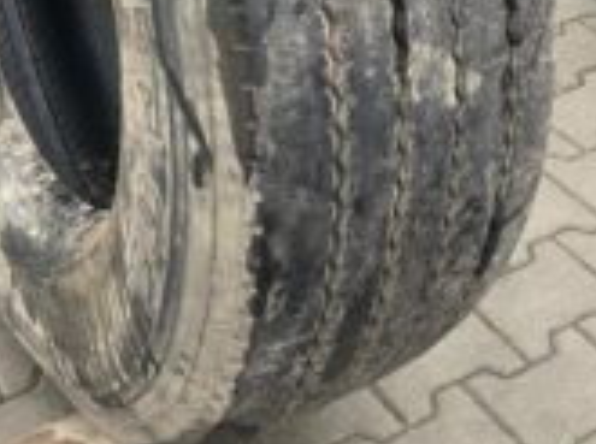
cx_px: 235
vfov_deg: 20.2
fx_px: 1168
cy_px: -81
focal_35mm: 68
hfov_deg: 28.5
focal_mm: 4.25
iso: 125
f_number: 1.8
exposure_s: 1/75
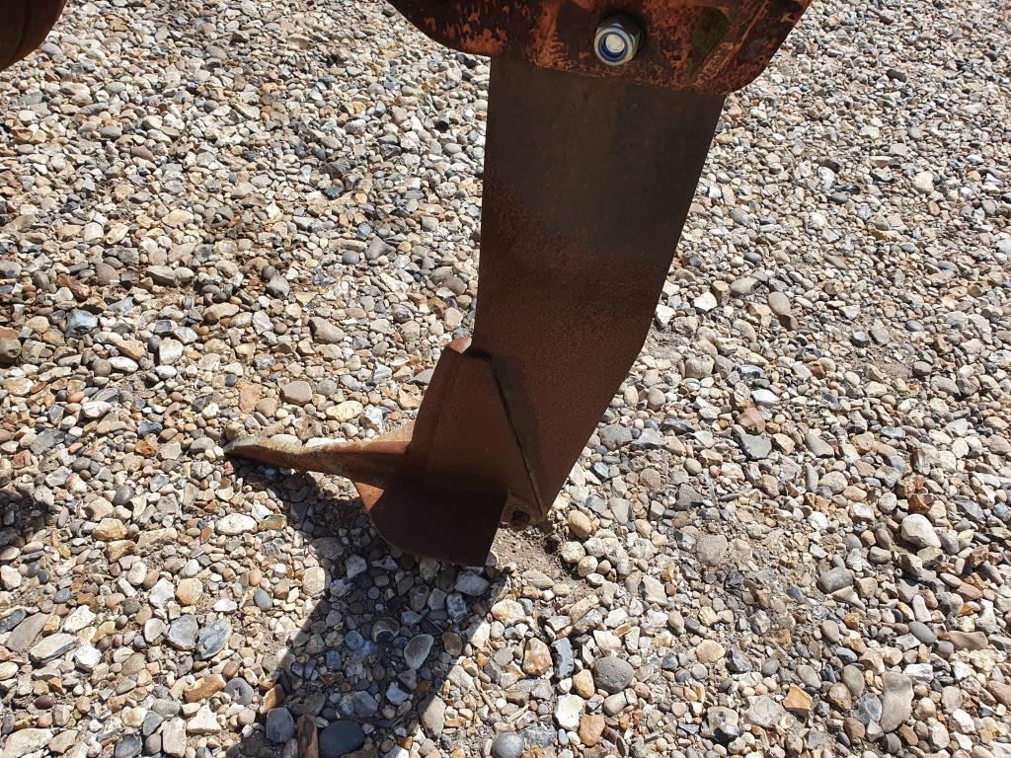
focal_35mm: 26
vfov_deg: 53.1
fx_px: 759
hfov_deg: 67.3
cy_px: 379
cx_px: 506
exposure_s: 1/1172
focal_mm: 4.32
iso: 50
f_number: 2.4
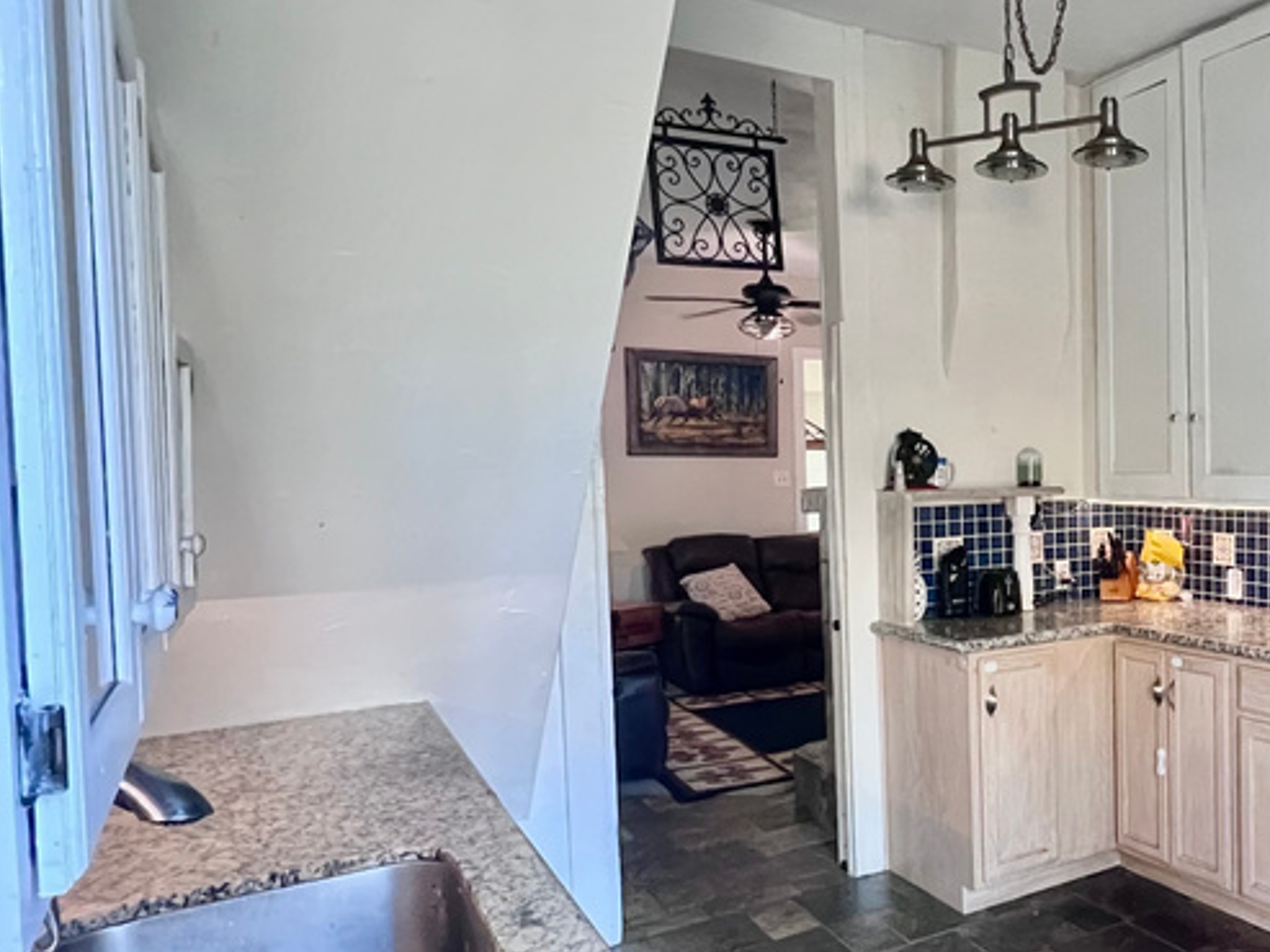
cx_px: 1157
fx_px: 991
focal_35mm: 27
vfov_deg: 51.2
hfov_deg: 55.9
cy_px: 545
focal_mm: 1.57
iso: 1000
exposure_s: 1/48
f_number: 1.8
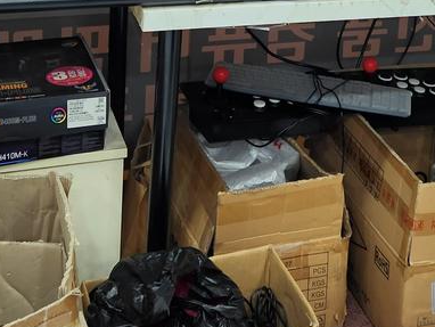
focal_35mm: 77
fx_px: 968
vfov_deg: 17.4
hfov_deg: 25.3
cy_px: -148
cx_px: 244
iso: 100
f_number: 1.8
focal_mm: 5.4
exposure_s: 1/120
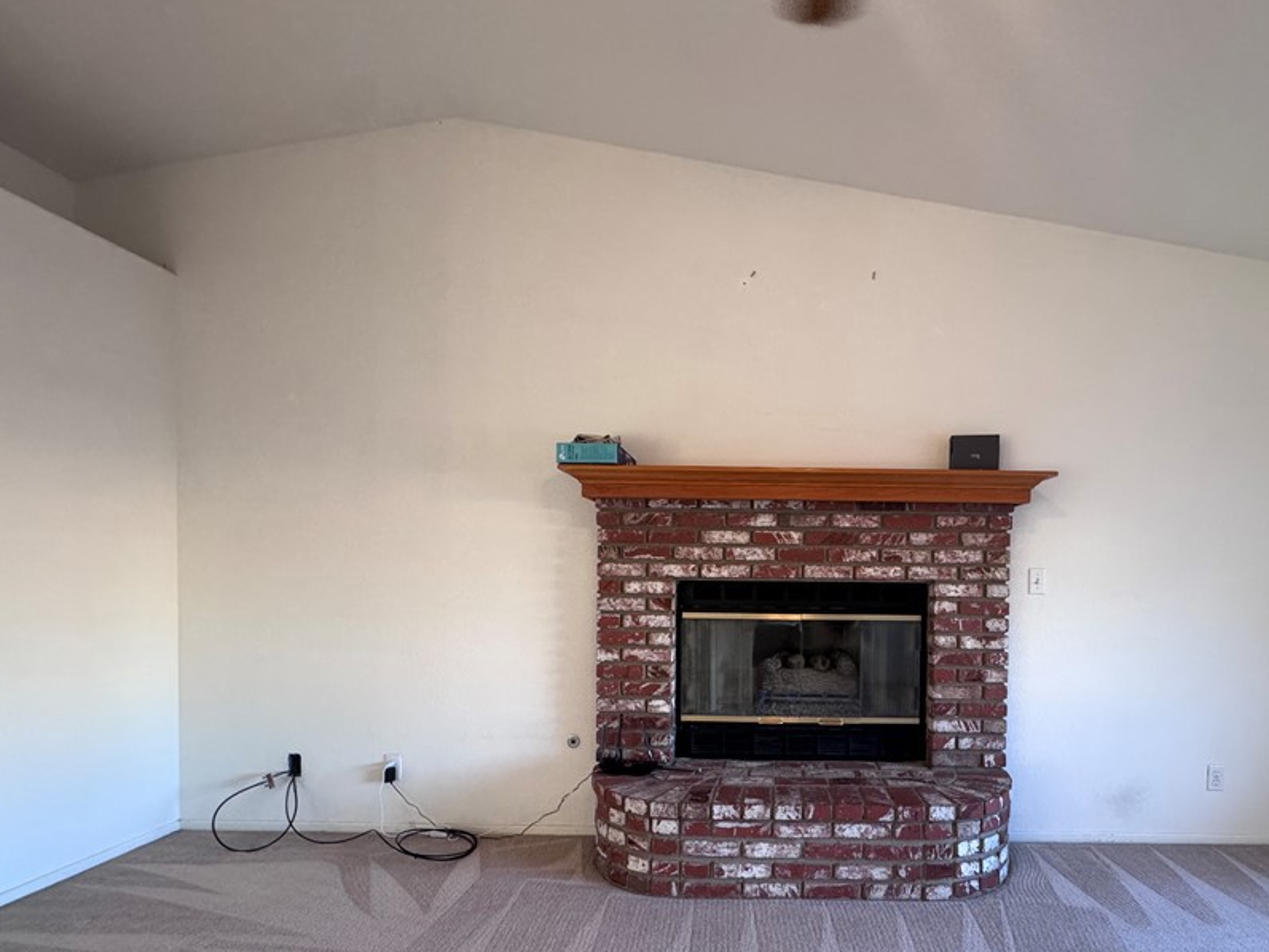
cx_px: 778
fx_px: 660
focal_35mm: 18
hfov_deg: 86.3
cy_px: 588
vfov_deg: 70.6
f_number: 2.2
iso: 320
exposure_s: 1/120
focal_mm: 2.22
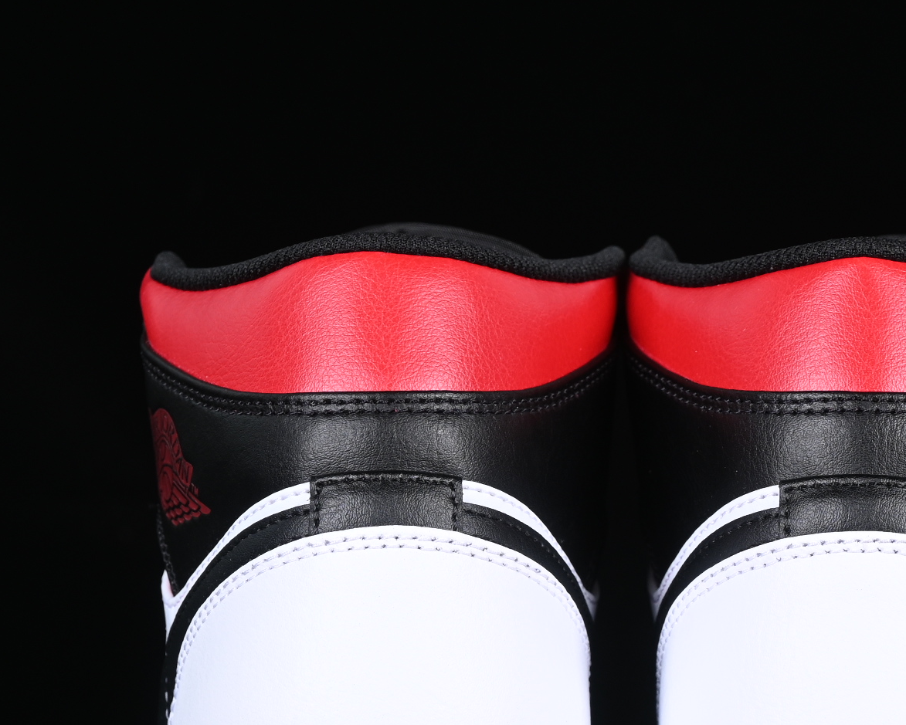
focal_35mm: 167
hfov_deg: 11.5
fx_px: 4479
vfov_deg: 9.2
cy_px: 499
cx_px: 598
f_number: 7.1
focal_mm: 50
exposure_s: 1/80
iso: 160
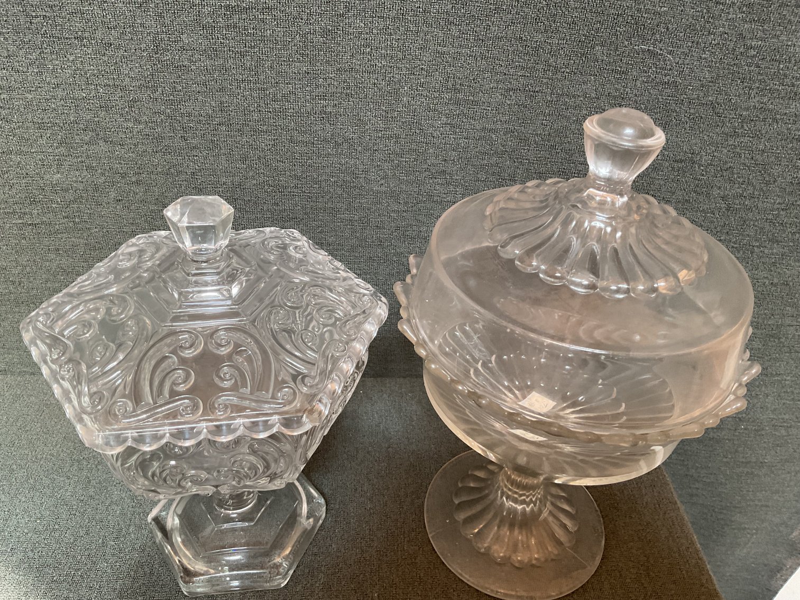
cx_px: 400
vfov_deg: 48.2
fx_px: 670
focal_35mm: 29
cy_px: 300
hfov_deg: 61.7
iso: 100
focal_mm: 3
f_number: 1.8
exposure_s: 1/50
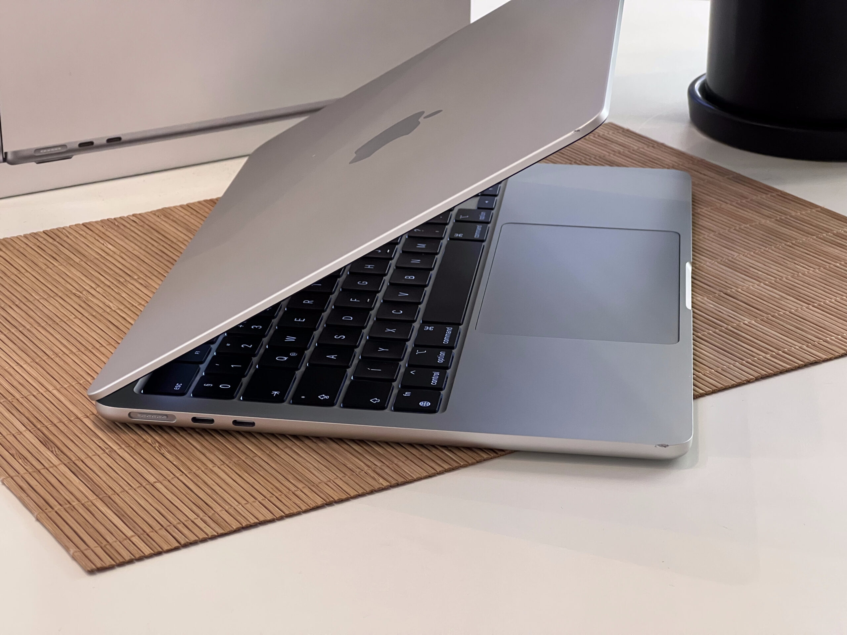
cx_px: 424
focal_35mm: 77
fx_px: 1884
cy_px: 318
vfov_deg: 19.1
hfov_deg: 25.3
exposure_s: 1/60
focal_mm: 9
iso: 320
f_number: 2.8
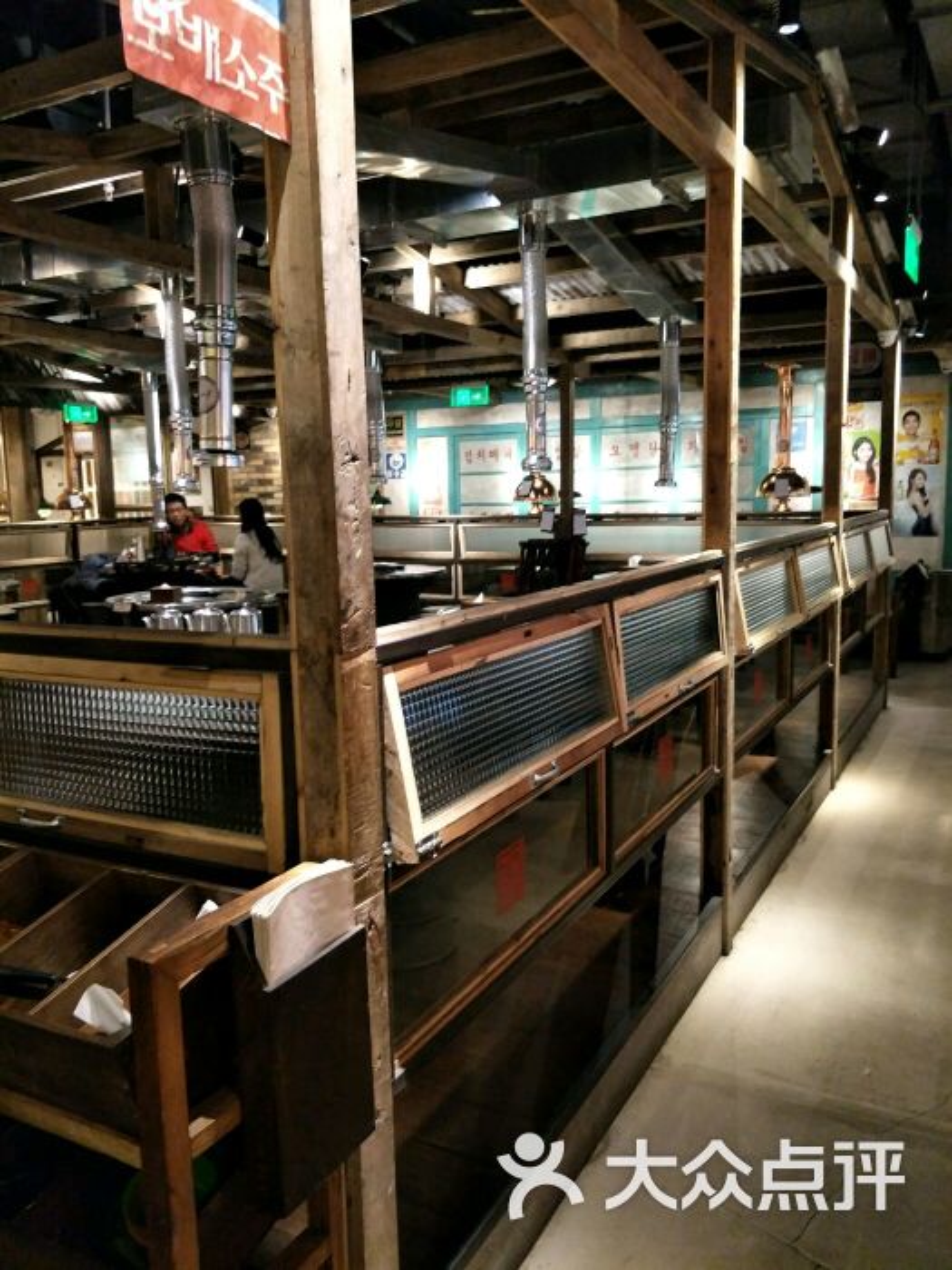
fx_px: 807
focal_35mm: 22
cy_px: 635
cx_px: 476
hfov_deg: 61.1
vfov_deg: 76.4
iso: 420
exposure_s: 1/33
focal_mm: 3.79
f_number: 1.7
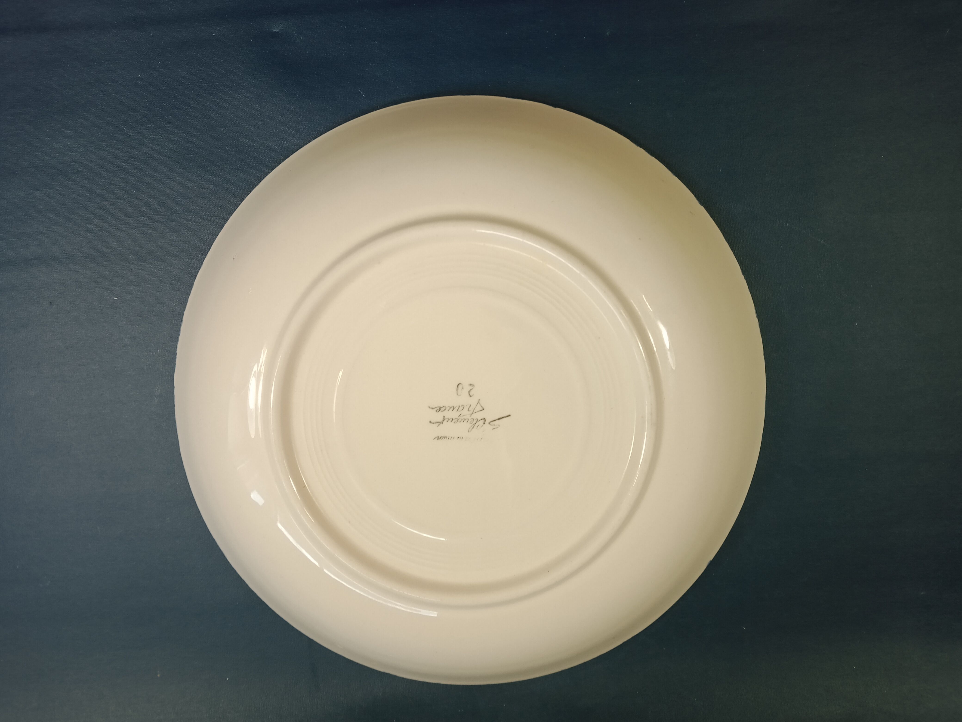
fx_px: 750
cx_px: 481
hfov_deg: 65.3
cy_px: 361
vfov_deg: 51.4
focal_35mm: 27
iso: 114
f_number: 2
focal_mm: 3.54
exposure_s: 1/50
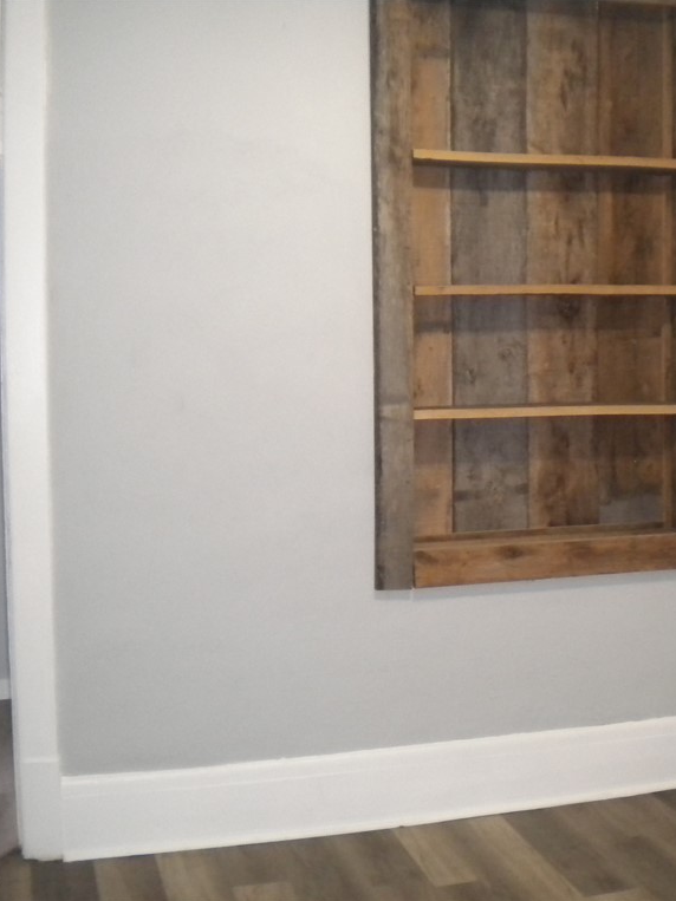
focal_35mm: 47
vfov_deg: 40.4
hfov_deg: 30.5
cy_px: 451
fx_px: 1224
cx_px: 475
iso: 400
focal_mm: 6.3
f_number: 3.1
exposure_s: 1/30
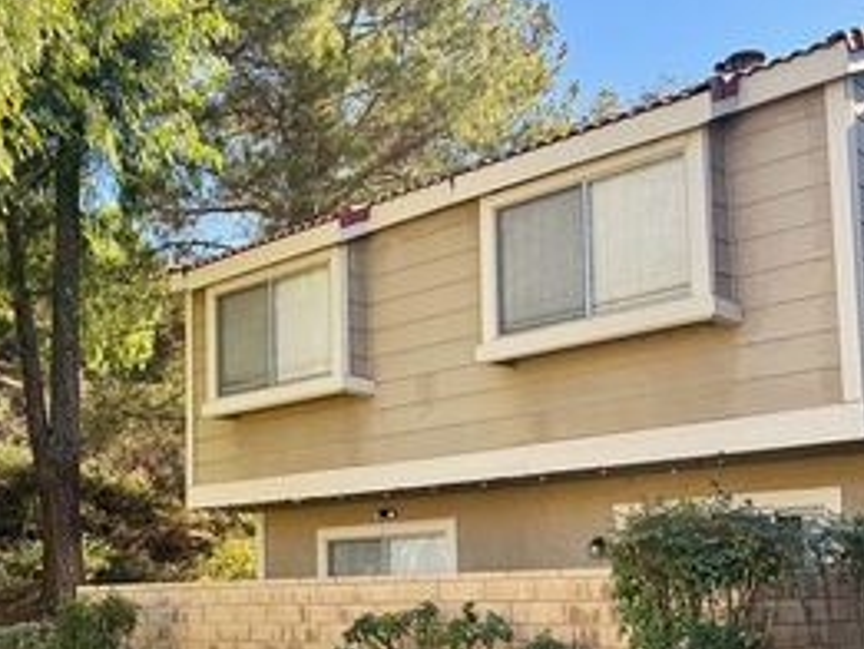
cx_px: 281
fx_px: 1149
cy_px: 488
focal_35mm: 46
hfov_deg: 40.7
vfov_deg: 31.0
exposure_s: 1/707
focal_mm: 6.76
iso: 80
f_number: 1.78
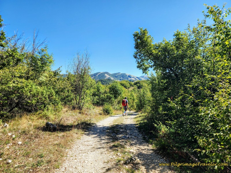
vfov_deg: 58.9
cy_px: 86
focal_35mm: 23
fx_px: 153
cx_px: 116
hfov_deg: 73.9
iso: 12
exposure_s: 1/553
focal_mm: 6.4
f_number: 1.8
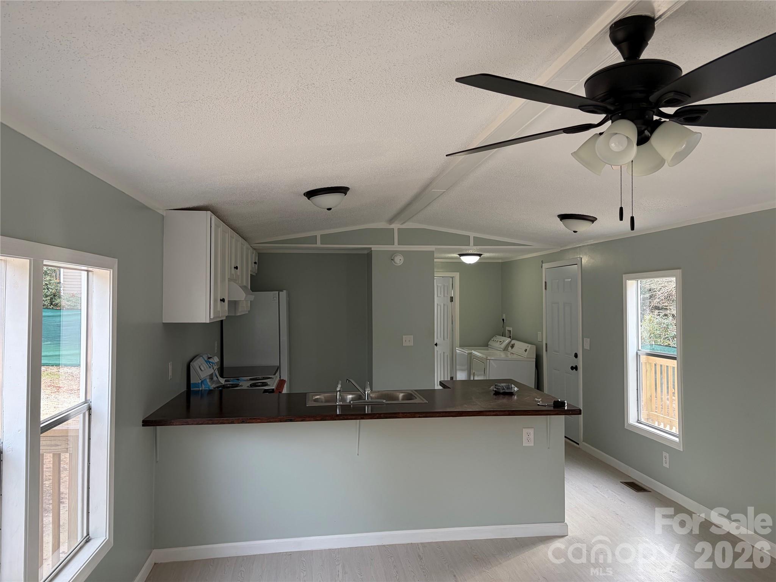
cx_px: 388
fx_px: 583
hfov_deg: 67.3
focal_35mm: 26
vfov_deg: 53.1
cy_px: 291
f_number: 1.6
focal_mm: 5.96
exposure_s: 1/121
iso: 80
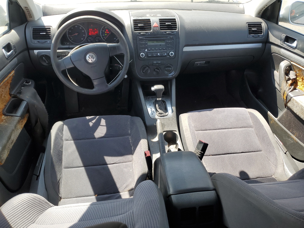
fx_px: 228
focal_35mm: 26
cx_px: 152
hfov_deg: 67.3
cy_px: 114
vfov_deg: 53.1
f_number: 1.5
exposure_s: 1/400
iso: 50
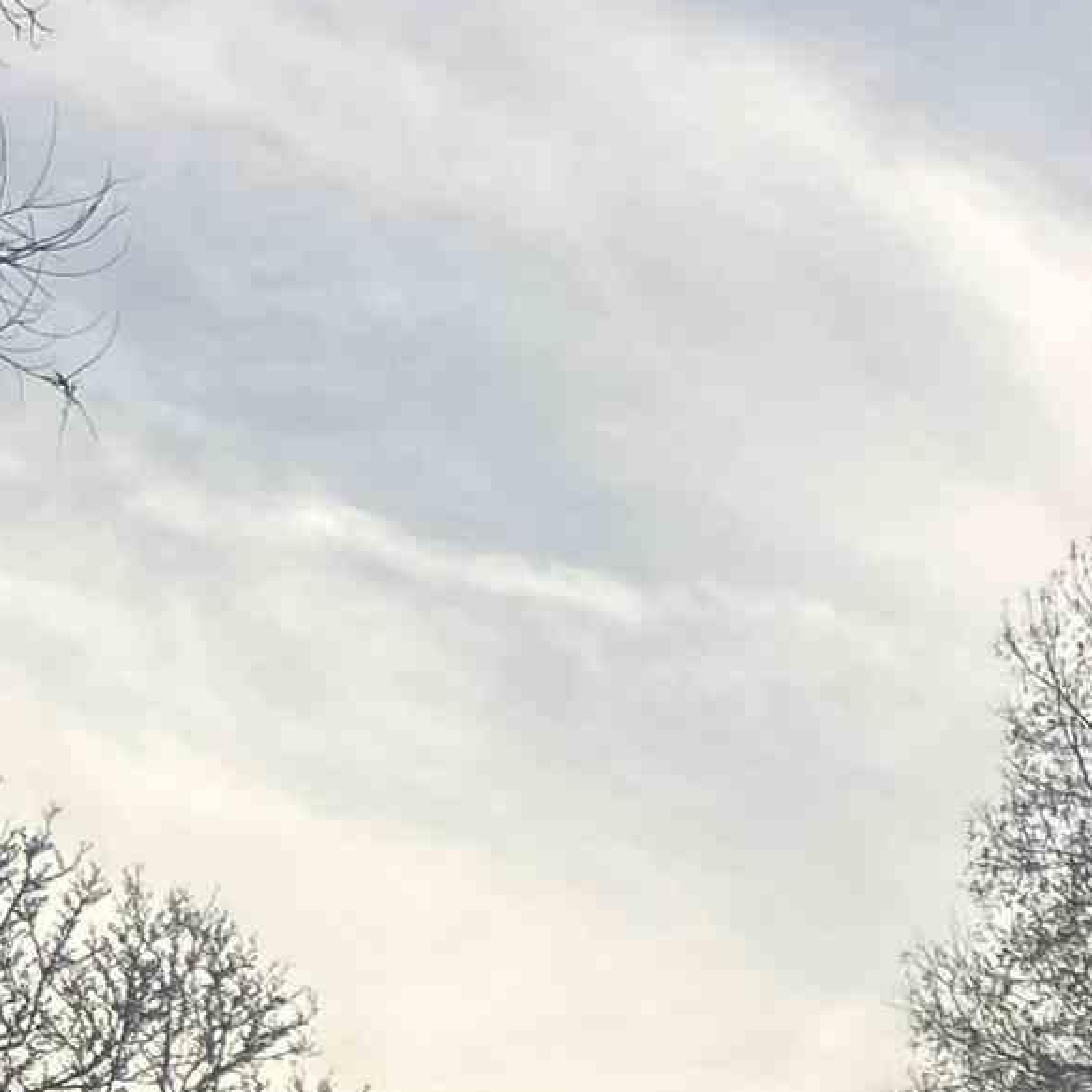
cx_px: 1495
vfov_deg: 13.6
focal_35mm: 121
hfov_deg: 13.8
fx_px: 4319
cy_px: 1600
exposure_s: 1/497
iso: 50
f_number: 1.5
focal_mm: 5.7
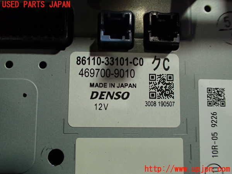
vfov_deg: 46.8
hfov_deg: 60.0
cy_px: 87
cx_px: 116
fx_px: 201
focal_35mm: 30
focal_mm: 5.4
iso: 400
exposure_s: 1/125
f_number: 2.3
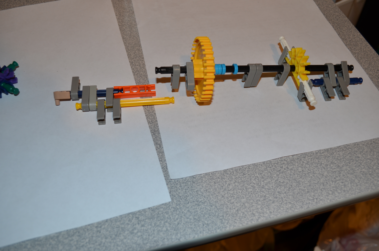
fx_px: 347
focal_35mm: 33
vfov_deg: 39.8
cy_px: 126
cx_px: 190
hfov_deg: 57.3
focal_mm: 22
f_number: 5.6
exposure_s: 1/30
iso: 200
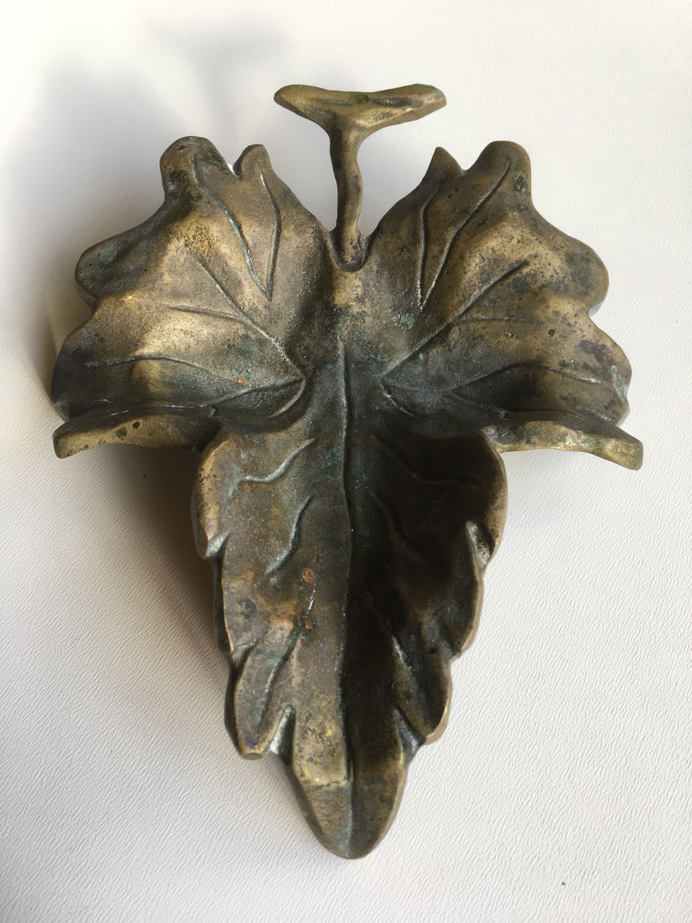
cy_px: 462
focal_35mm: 29
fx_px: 773
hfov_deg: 48.2
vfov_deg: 61.7
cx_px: 346
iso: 40
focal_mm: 4.15
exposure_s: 1/100
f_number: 2.2
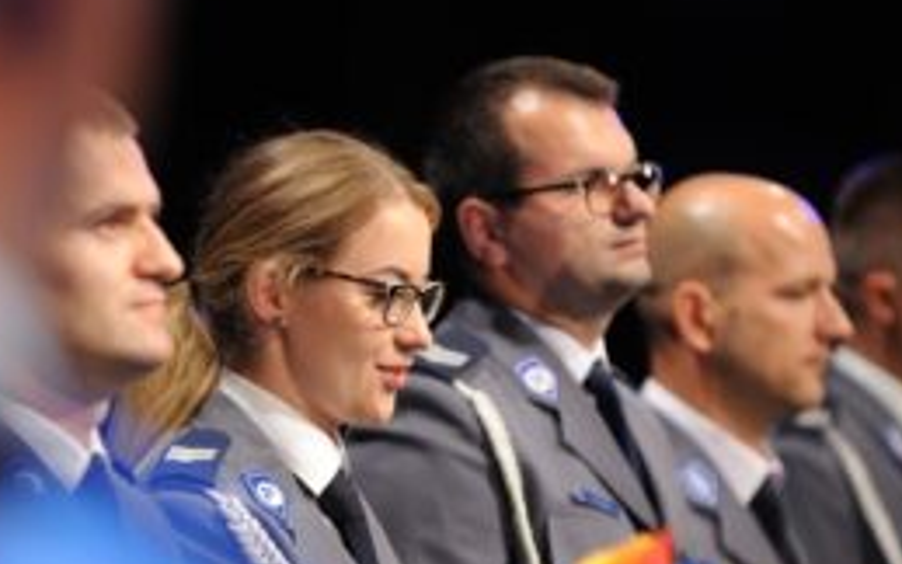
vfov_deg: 5.2
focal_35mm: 252
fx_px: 6196
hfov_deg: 8.3
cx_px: 366
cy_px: 407
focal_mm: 160
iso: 1000
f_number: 2.8
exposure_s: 1/160
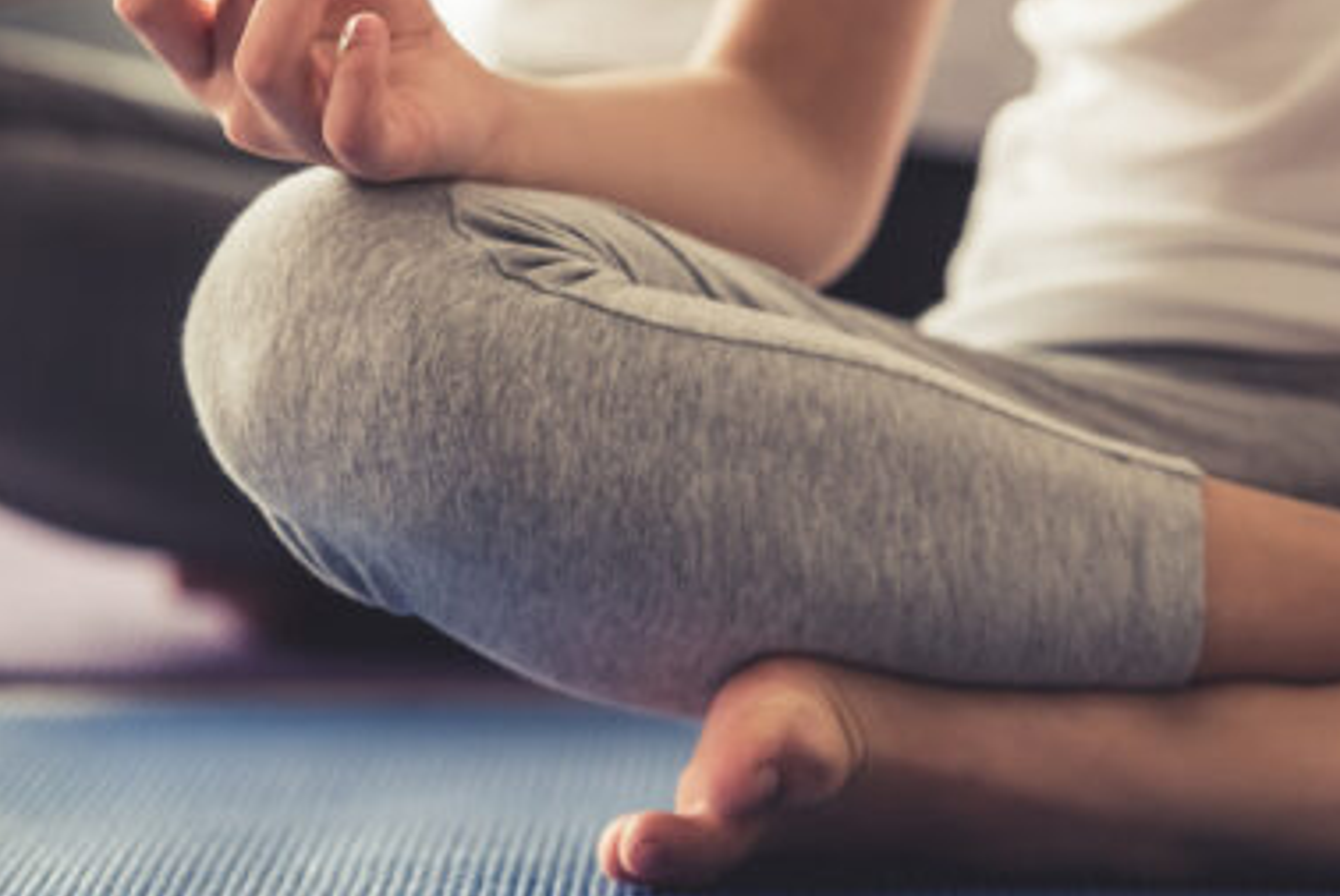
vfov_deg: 5.7
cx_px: 349
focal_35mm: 243
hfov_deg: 8.5
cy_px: 147
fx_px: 9055
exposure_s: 1/250
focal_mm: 135
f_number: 2.8
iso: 800
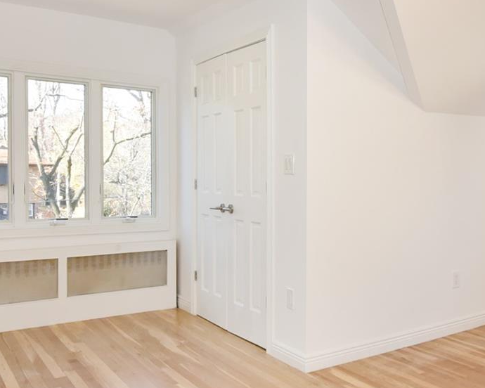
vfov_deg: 38.2
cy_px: 181
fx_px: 560
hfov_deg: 44.1
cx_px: 403
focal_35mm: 39
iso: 1250
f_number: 13
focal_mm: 14
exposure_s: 1/50
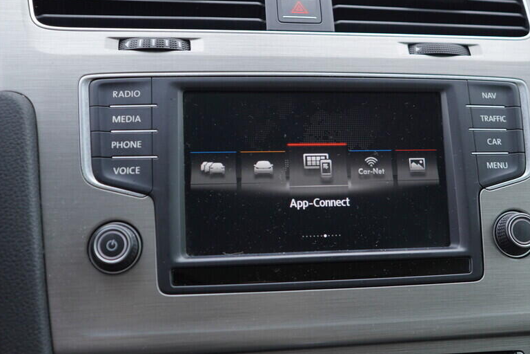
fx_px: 707
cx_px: 325
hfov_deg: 40.9
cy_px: 123
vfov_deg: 27.9
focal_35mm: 48
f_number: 2.8
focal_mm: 24
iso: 160
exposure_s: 1/40
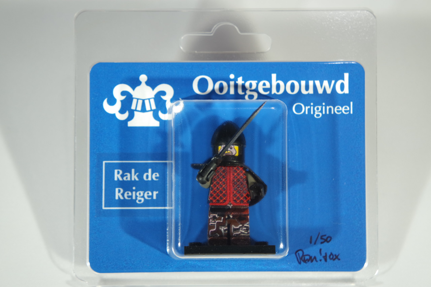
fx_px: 922
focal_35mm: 77
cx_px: 216
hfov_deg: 26.3
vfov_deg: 17.7
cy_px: 144
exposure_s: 1/80
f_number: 6.3
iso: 200
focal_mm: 50
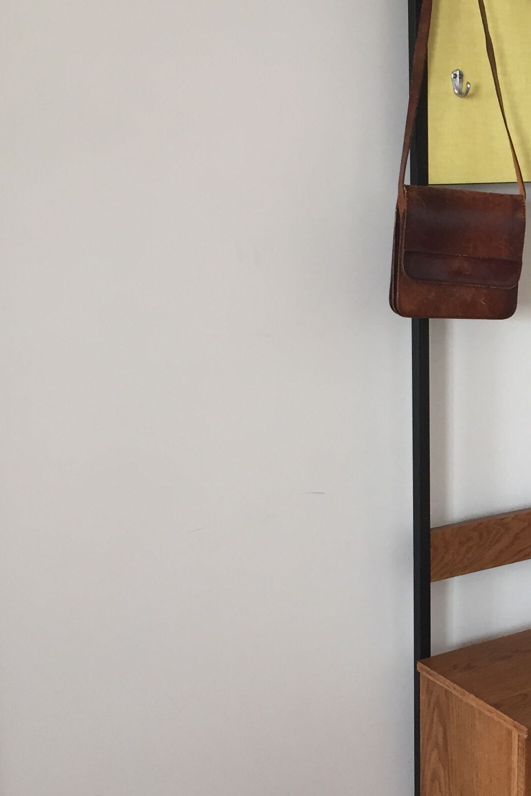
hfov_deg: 20.7
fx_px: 1371
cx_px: 608
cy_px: 351
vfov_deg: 32.3
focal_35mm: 62
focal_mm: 4.15
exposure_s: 1/33
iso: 50
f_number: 2.2
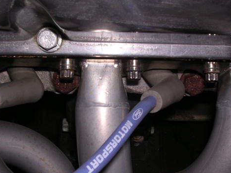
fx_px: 373
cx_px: 119
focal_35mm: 56
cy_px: 112
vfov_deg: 26.0
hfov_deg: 34.4
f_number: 5.8
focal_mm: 6.2
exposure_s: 1/60.1
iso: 100
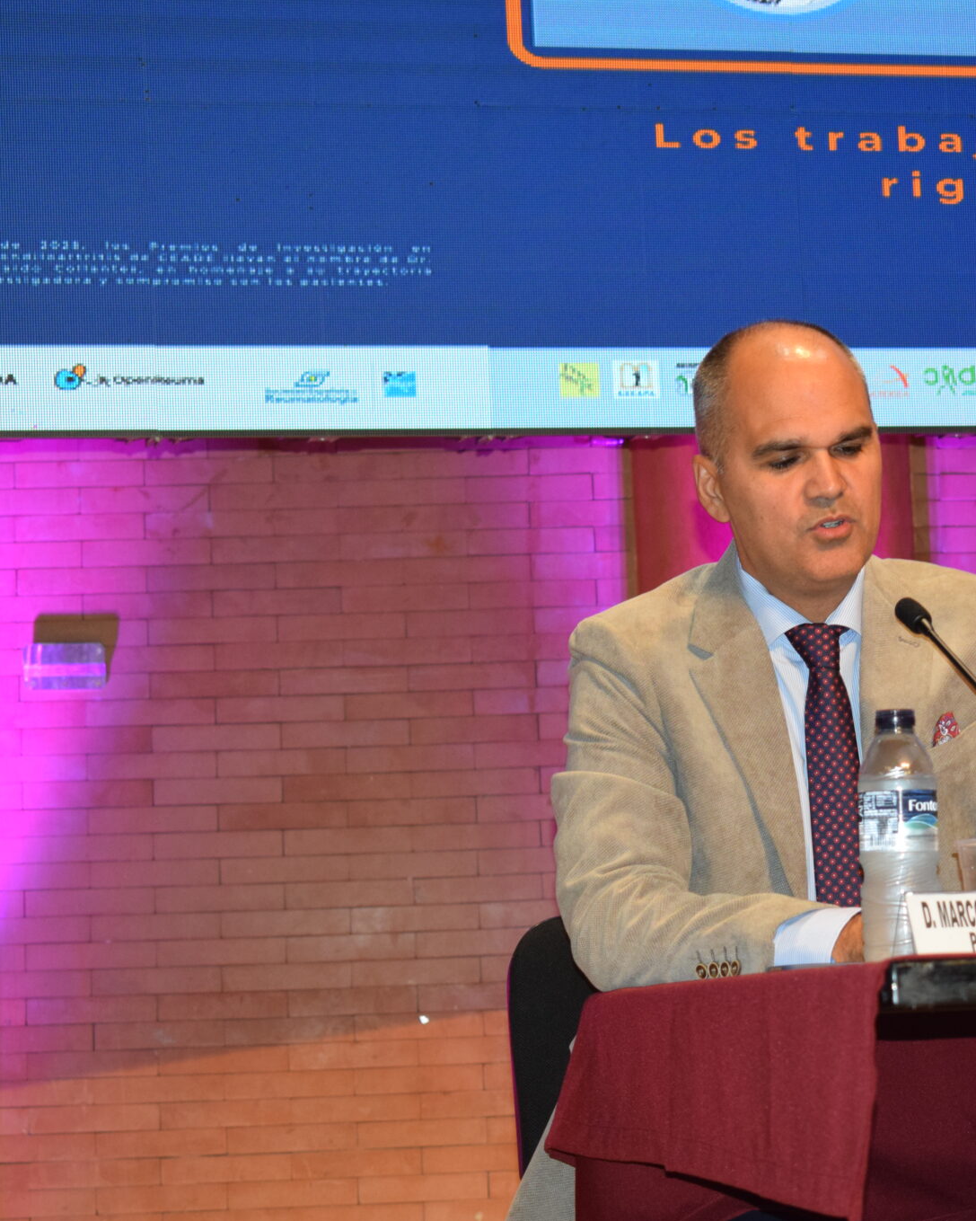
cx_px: 674
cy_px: 610
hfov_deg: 13.2
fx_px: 4214
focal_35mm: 117
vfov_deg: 16.5
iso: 1100
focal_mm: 55
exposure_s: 1/60
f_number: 5.6
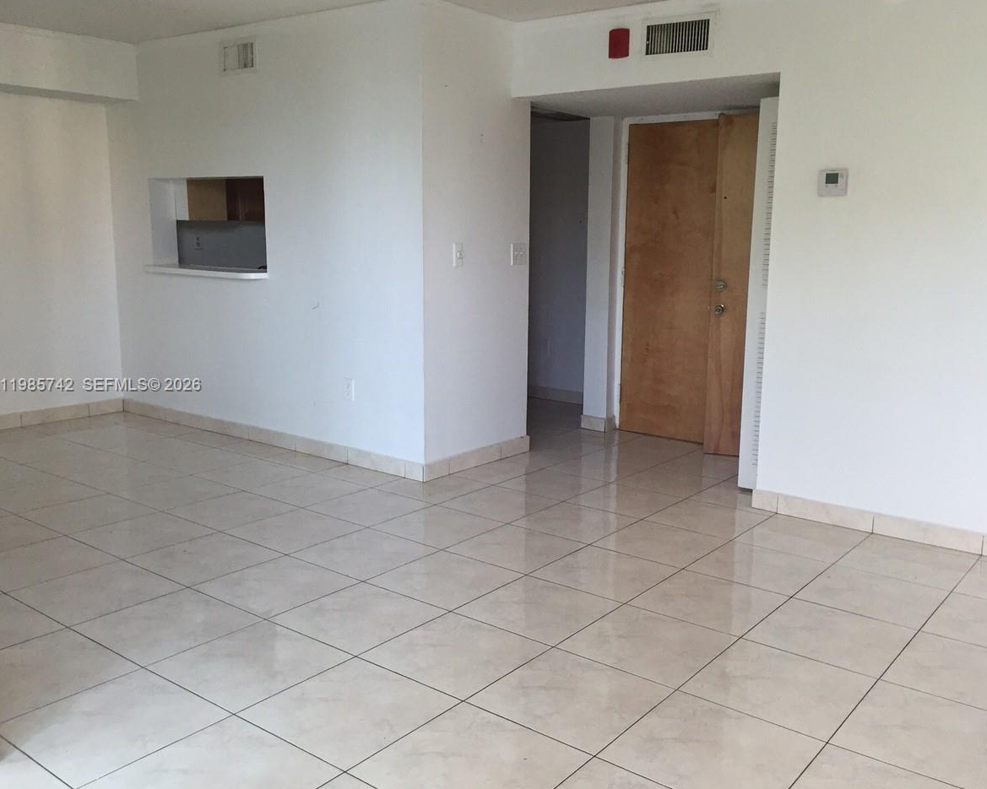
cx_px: 526
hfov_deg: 57.1
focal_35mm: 31
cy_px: 386
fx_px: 905
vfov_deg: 47.1
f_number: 2.2
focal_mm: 4.15
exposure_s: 1/30
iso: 50
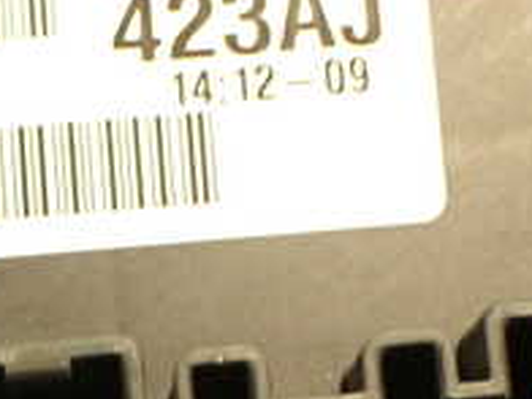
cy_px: 559
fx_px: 1506
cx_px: 81
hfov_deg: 19.7
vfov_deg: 14.3
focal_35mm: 98
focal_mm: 5.79
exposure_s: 1/30
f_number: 2.4
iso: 800
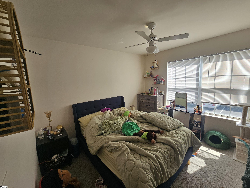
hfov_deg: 106.2
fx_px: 94
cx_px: 125
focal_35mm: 13
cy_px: 94
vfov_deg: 89.9
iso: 50
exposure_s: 1/252
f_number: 2.2
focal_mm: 2.2
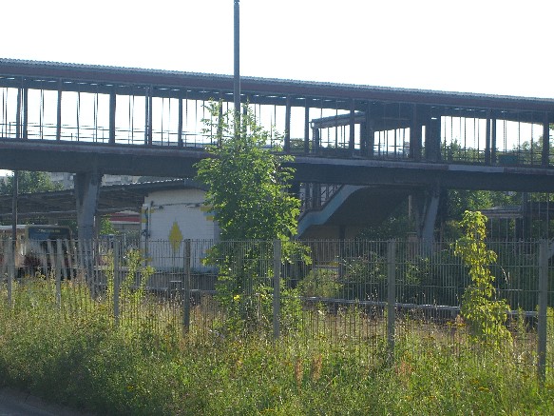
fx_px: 1824
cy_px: 208
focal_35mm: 114
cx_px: 277
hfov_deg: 17.3
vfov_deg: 13.0
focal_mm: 23.7
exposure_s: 1/250
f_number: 5.1
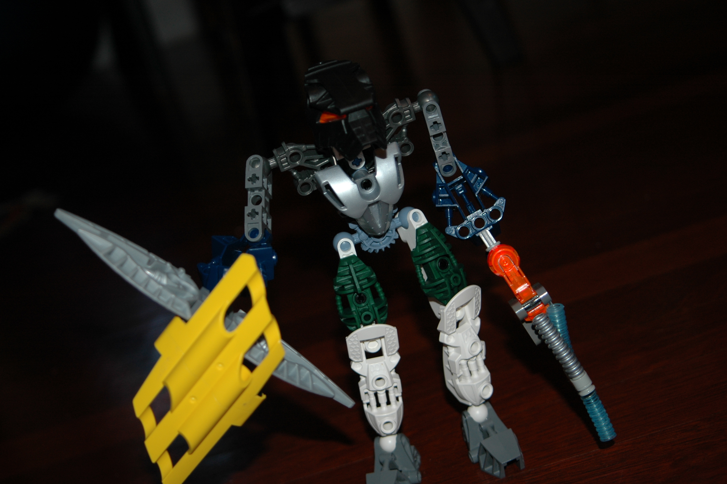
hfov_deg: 34.5
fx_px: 1171
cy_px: 244
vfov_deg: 23.4
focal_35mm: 58
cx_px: 357
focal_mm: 38
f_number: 4.2
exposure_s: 1/60
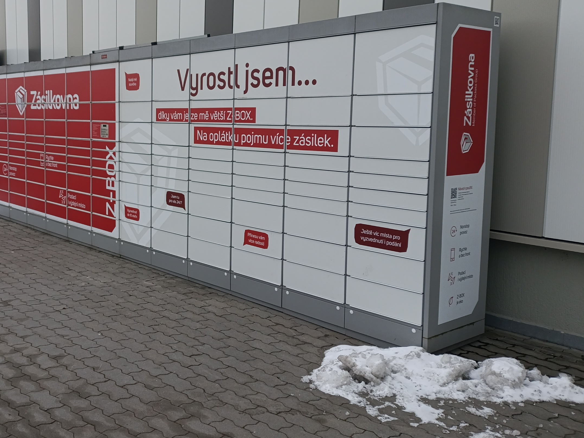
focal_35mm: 38
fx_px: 641
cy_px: 181
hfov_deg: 47.2
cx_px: 147
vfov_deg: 37.6
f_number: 1.7
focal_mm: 4.71
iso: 250
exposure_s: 1/100
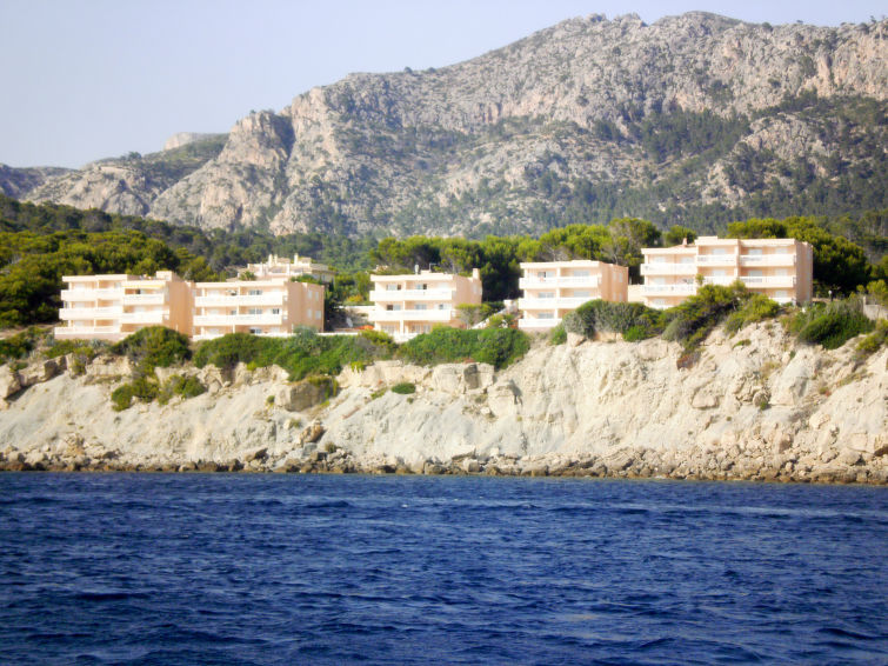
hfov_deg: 18.7
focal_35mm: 105
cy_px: 333
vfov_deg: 14.1
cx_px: 444
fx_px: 2693
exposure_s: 1/500
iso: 100
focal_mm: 18.6
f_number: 5.9
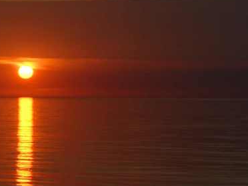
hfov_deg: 8.8
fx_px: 1583
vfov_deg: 6.7
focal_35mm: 221
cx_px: -107
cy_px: 91
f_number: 8
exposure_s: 1/250
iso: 100
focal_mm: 38
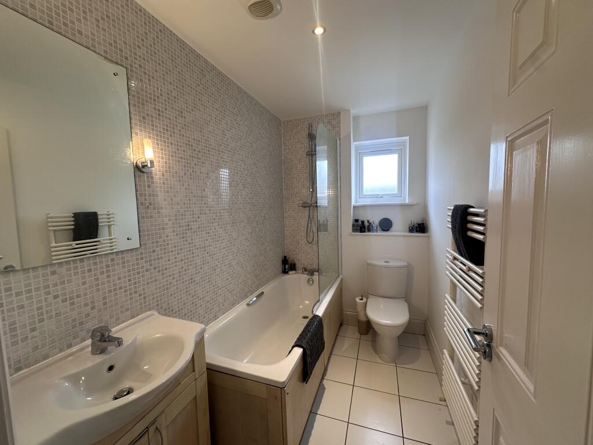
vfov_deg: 85.7
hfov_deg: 102.1
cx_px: 296
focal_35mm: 14
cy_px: 222
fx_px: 240
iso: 100
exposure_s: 1/100
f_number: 2.2
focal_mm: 2.22
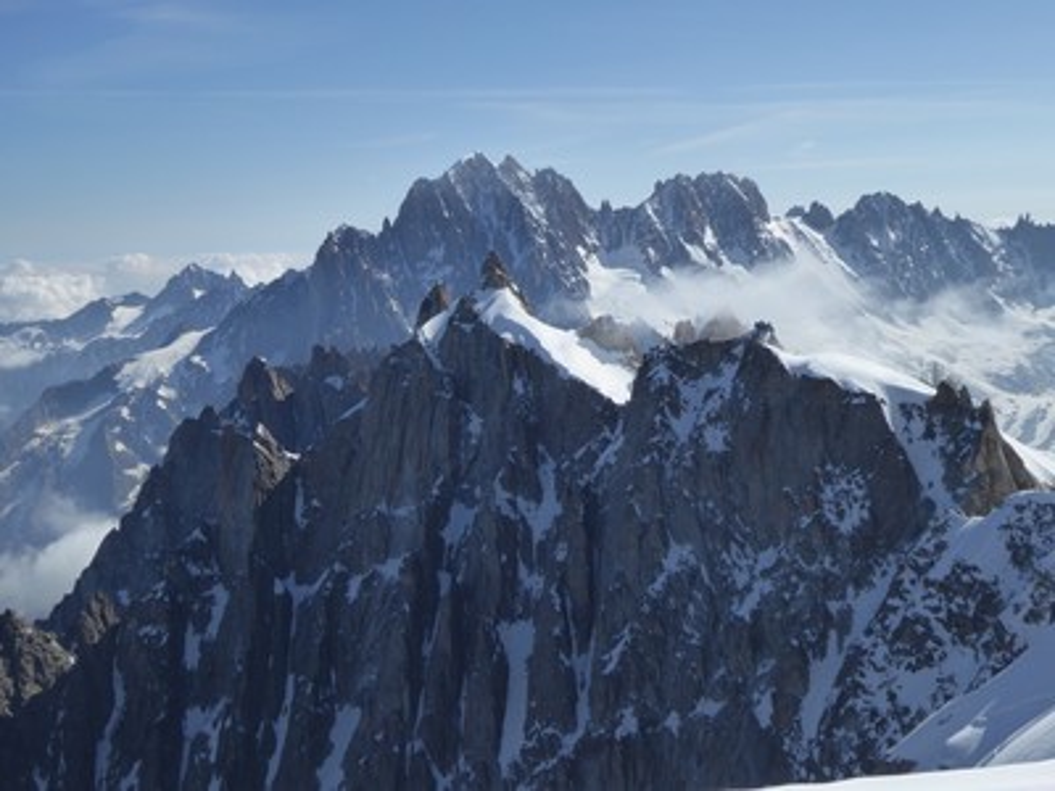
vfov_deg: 25.7
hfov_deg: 33.8
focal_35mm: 57
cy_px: 396
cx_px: 528
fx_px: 1737
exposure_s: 1/1600
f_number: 4.1
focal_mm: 9.6
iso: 160
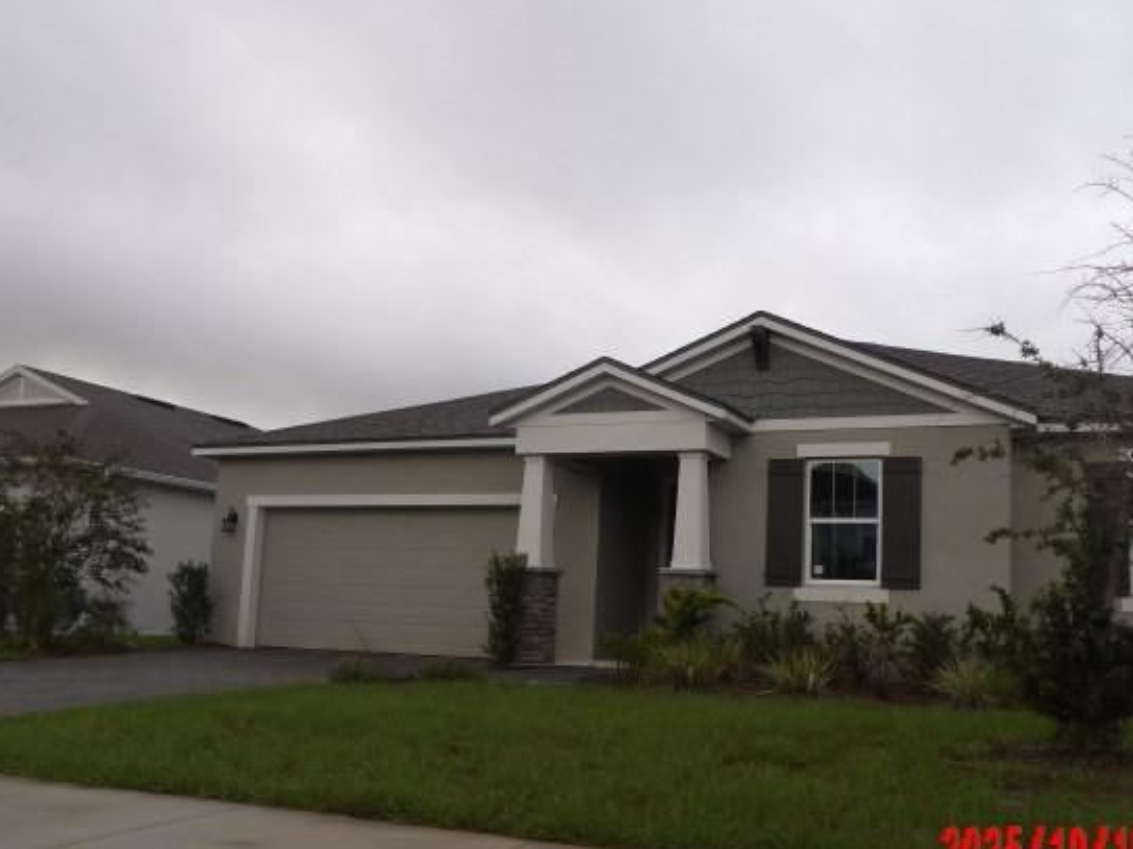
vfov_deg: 42.9
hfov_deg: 55.1
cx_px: 655
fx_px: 1080
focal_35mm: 33
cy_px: 461
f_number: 3.4
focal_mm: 5
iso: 100
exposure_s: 1/207
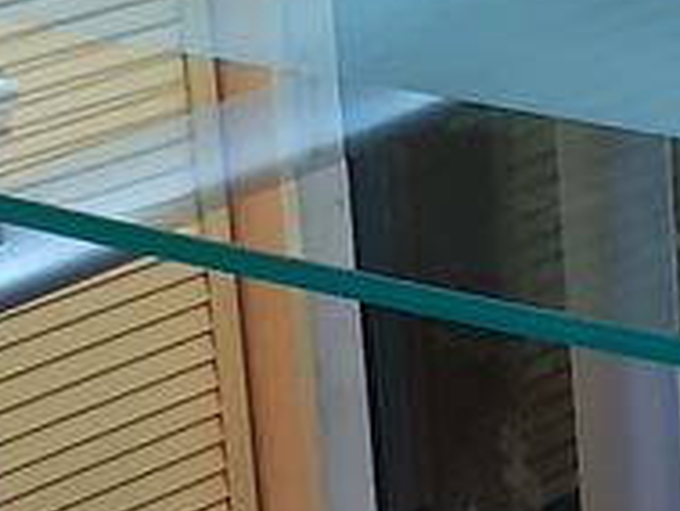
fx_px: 2811
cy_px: 749
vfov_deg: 10.1
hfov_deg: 13.1
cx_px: 1011
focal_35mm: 143
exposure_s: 1/100
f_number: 1.7
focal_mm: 3.93
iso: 80
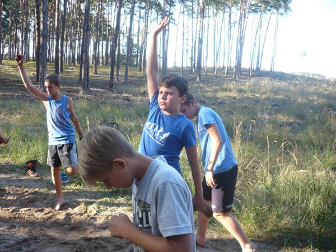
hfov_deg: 52.6
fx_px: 340
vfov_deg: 40.7
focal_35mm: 35
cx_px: 168
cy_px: 126
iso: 100
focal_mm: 5.8
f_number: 2.8
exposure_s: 1/125
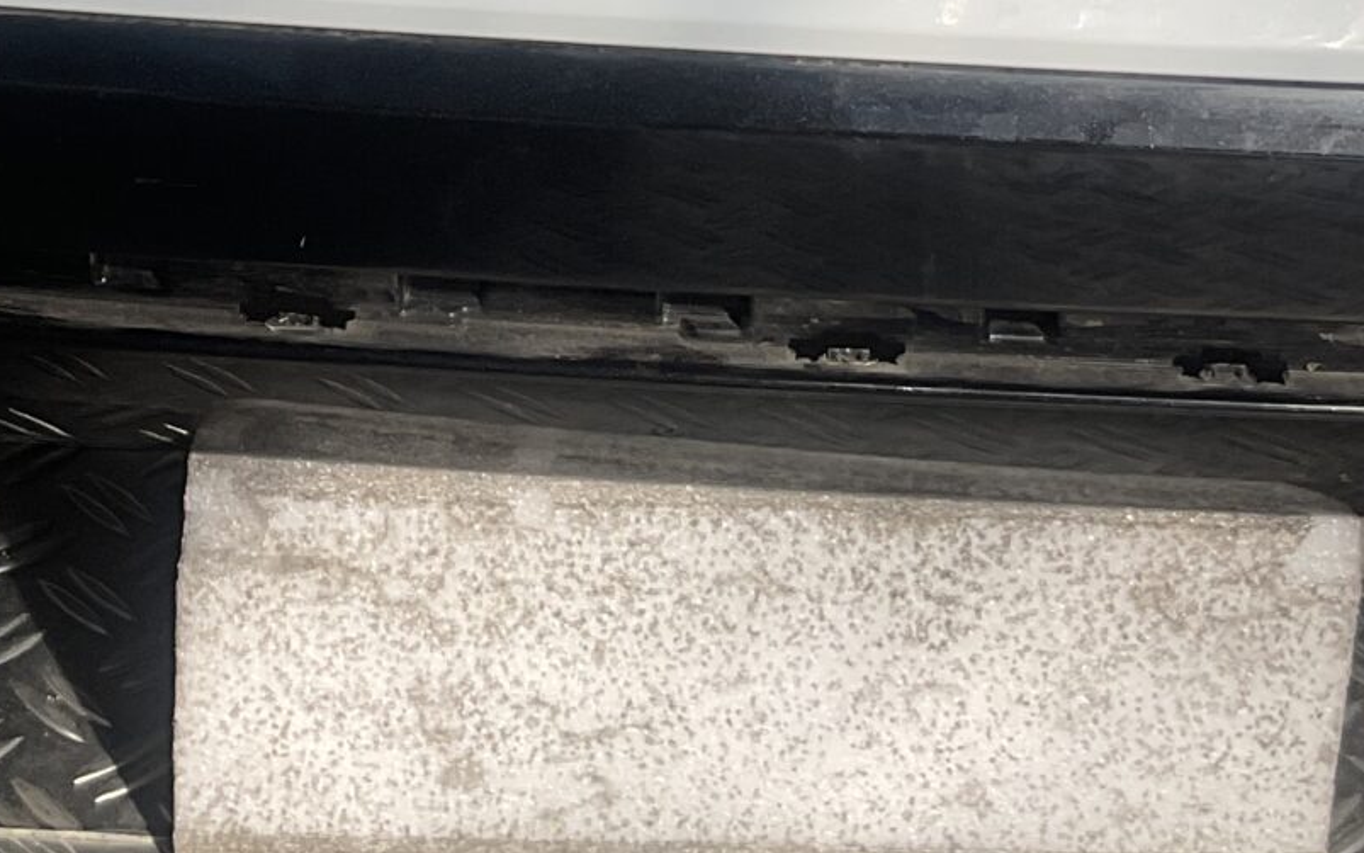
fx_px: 3643
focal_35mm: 98
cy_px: -489
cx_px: 605
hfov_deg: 21.2
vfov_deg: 12.6
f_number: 1.8
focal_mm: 3
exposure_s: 1/1730
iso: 16
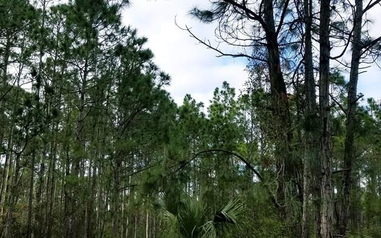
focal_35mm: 45
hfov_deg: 43.0
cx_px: 97
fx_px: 467
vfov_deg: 28.6
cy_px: 102
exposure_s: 1/1440
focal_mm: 4.2
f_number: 1.7
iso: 50
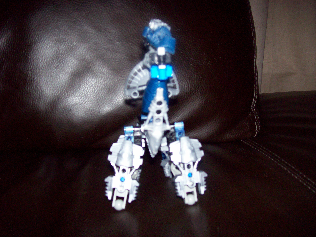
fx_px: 329
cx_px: 158
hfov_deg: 51.4
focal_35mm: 36
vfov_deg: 39.6
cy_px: 118
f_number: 2.7
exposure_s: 1/64
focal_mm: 6
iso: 140
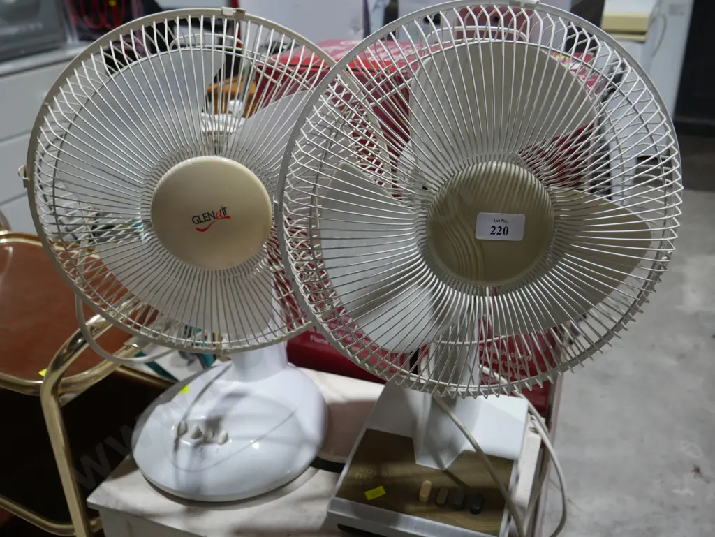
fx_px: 703
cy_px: 268
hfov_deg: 53.9
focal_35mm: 34
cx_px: 358
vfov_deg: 41.8
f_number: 4
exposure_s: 1/80
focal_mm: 17
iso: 200
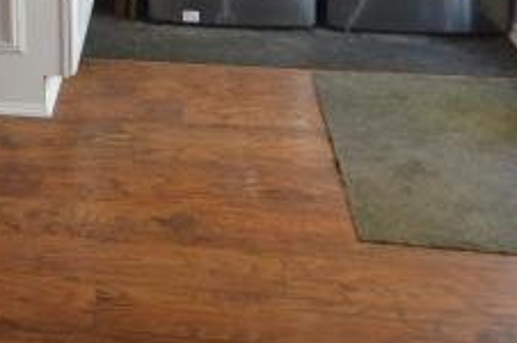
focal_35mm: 68
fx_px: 975
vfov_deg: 17.9
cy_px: -170
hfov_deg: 27.5
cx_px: -32
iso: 400
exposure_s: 1/80
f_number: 4
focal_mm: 10
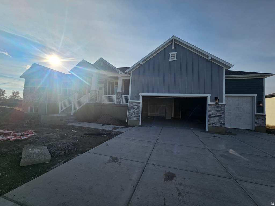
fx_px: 103
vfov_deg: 89.9
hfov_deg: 106.2
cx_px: 138
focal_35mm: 13
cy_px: 103
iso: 50
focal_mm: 2.2
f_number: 2.2
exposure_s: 1/4043
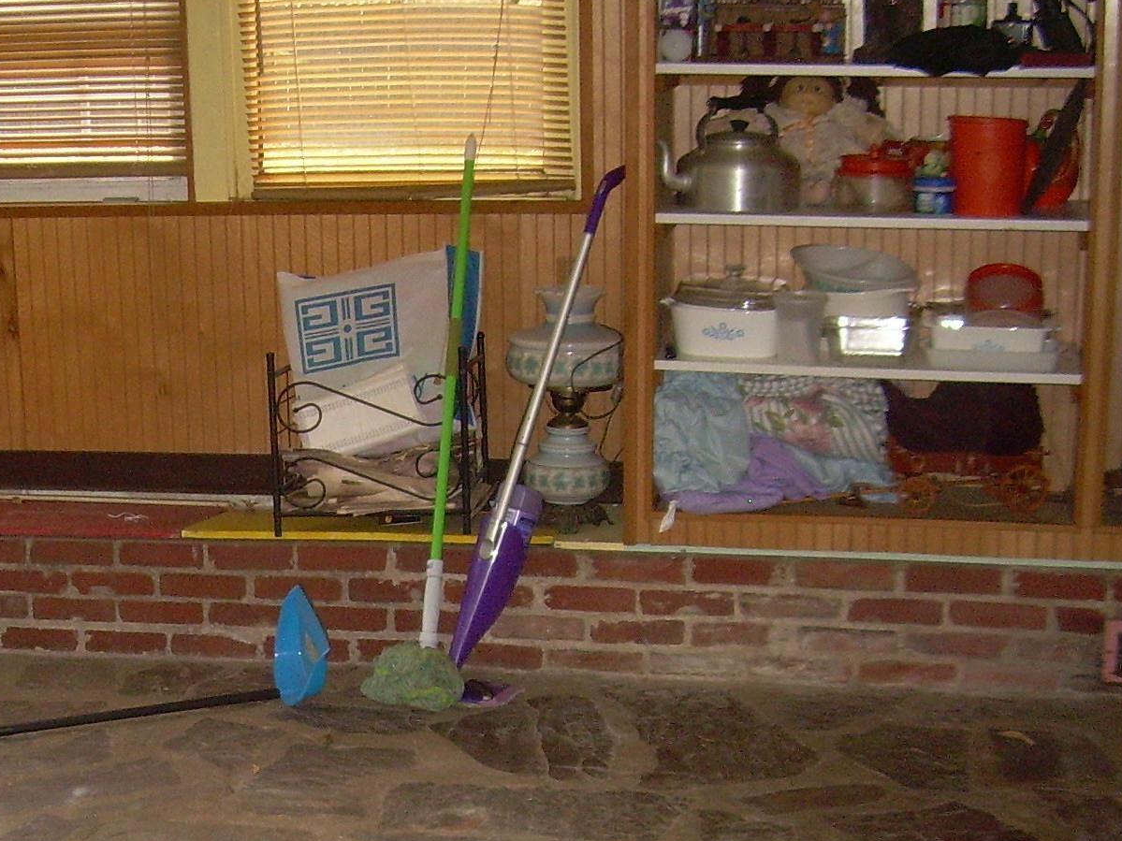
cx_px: 142
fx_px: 2333
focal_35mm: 72
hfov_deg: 26.3
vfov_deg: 20.0
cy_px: 764
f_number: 2.8
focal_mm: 6.3
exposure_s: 1/60
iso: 200
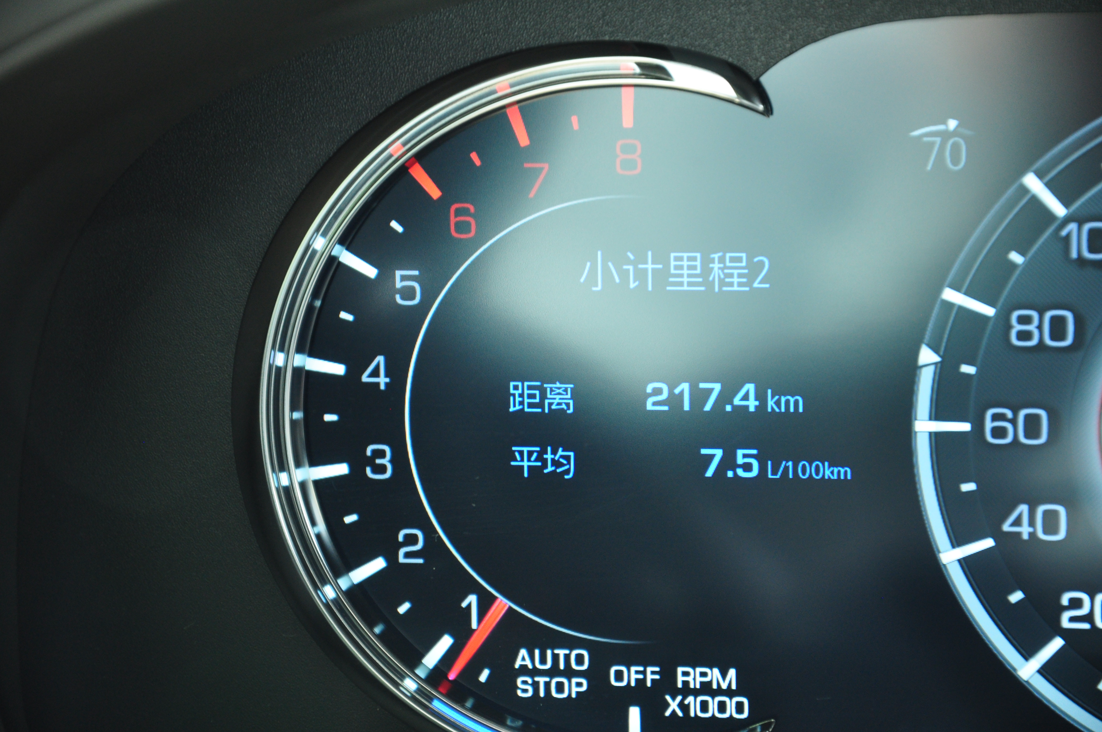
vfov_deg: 8.7
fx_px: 4815
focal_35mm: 158
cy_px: 366
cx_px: 551
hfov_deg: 13.1
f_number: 5.6
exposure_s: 1/40
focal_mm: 105
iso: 640
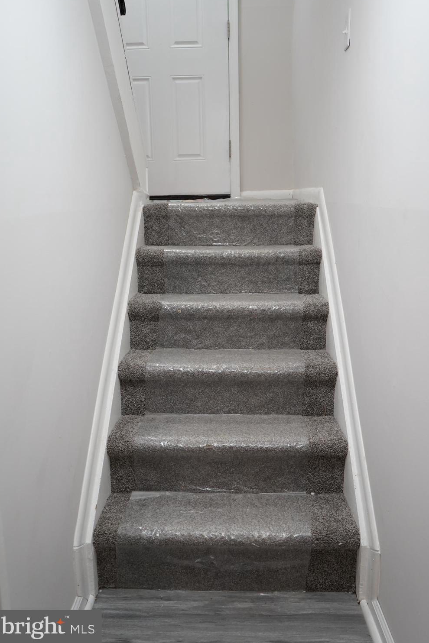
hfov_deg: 43.6
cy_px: 313
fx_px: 536
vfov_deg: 61.9
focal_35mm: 30
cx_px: 215
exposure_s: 1/160
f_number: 4
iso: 1000
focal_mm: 29
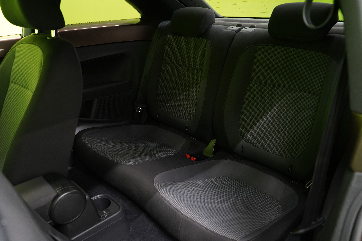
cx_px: 181
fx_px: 282
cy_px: 120
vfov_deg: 46.4
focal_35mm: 28
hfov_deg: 65.5
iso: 2000
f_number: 4.5
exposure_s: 1/20
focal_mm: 28
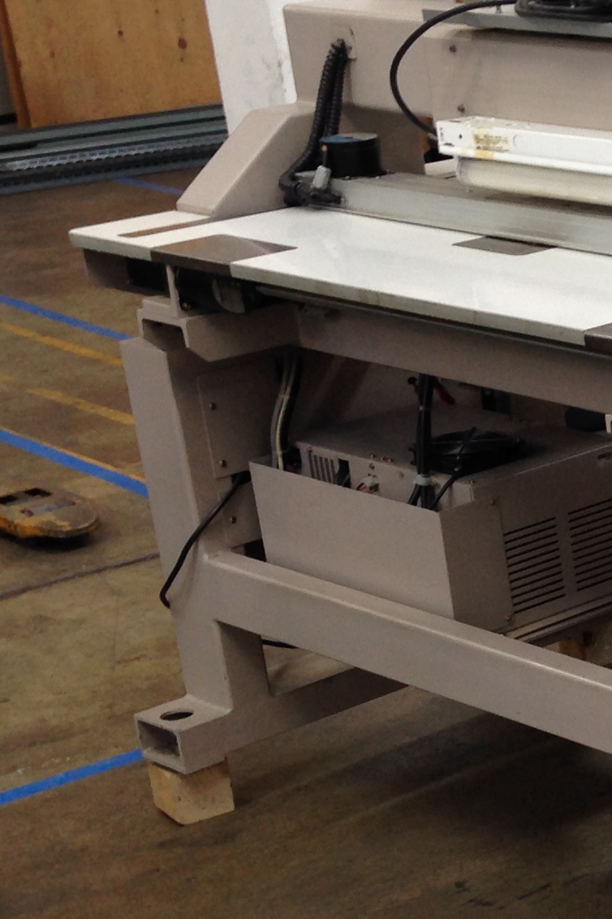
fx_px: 2526
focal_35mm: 99
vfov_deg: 20.6
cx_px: 1154
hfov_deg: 12.4
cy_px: 576
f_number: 2.4
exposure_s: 1/30
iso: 50
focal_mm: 4.12
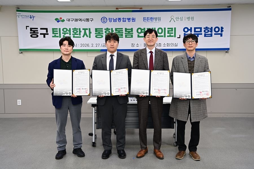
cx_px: 127
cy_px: 84
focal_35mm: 40
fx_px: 282
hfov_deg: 48.5
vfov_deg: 33.4
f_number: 4
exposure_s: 1/200
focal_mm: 40
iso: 1250
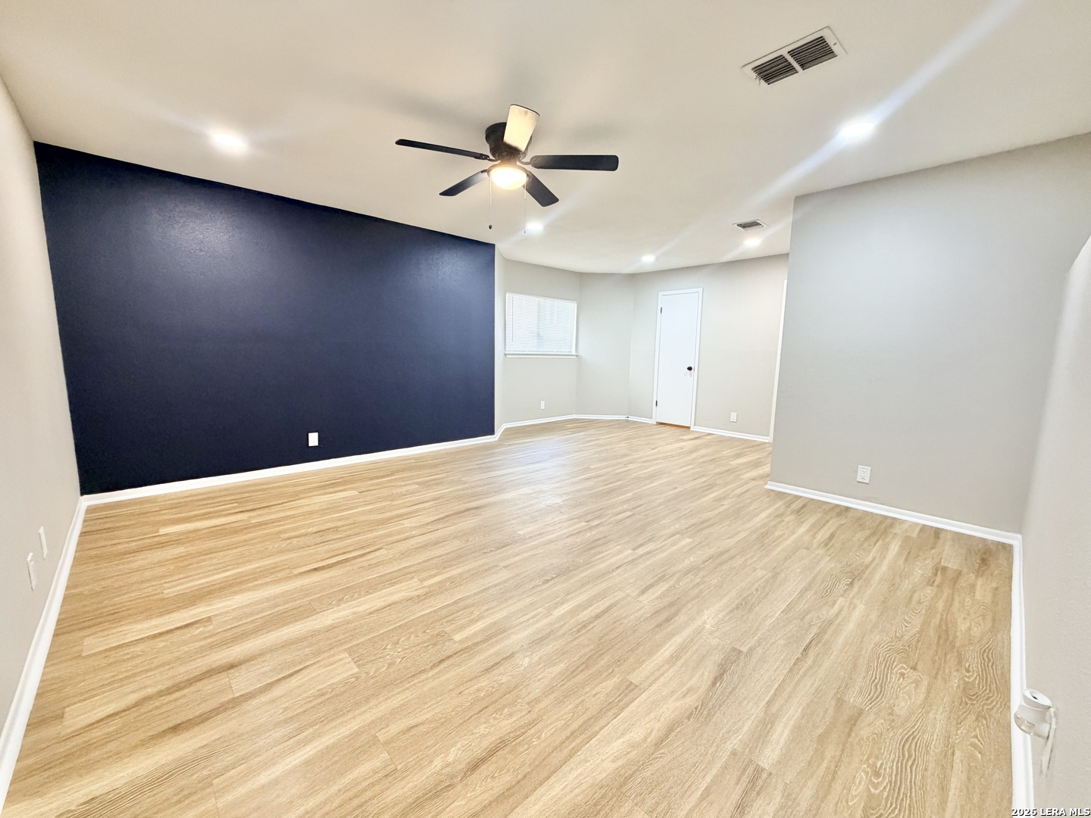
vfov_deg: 85.7
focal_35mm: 14
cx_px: 546
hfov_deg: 102.1
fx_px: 441
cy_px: 409
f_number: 2.2
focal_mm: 2.22
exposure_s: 1/60
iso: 320
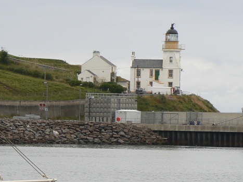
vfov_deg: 5.4
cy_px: 186
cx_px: -4
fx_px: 1909
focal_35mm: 272
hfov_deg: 7.3
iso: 80
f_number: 5.6
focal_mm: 20.7
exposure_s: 1/250
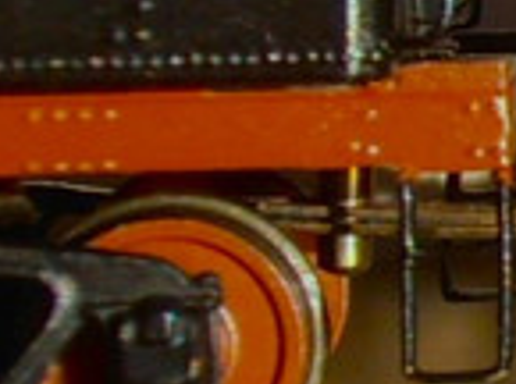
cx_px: 1770
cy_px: -231
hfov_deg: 6.4
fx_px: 4059
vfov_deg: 5.4
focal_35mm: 273
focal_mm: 6.61
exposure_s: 1/160
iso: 80
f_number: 3.9
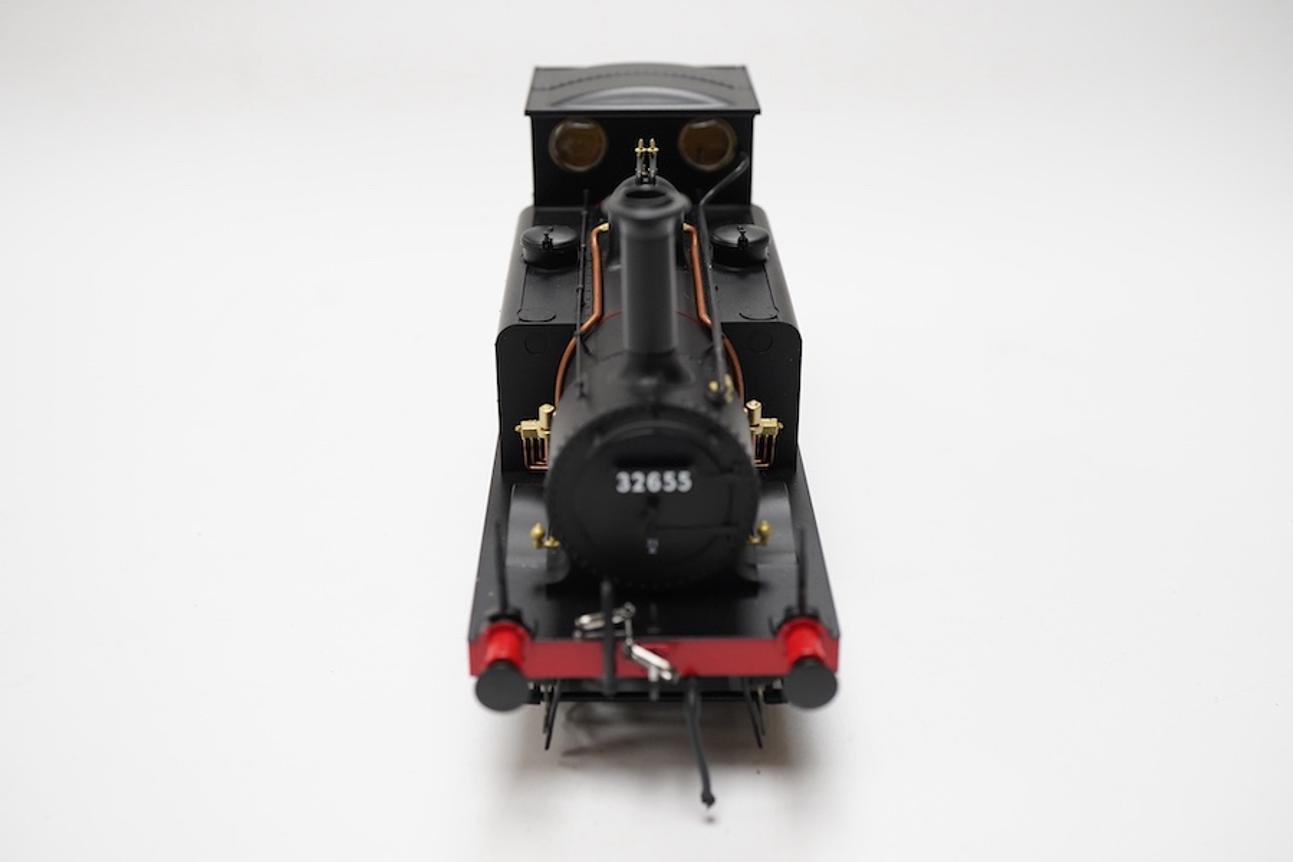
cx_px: 646
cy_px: 431
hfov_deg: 43.6
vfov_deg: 29.9
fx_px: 1616
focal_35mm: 45
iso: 1250
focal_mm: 30
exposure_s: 1/125
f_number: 9
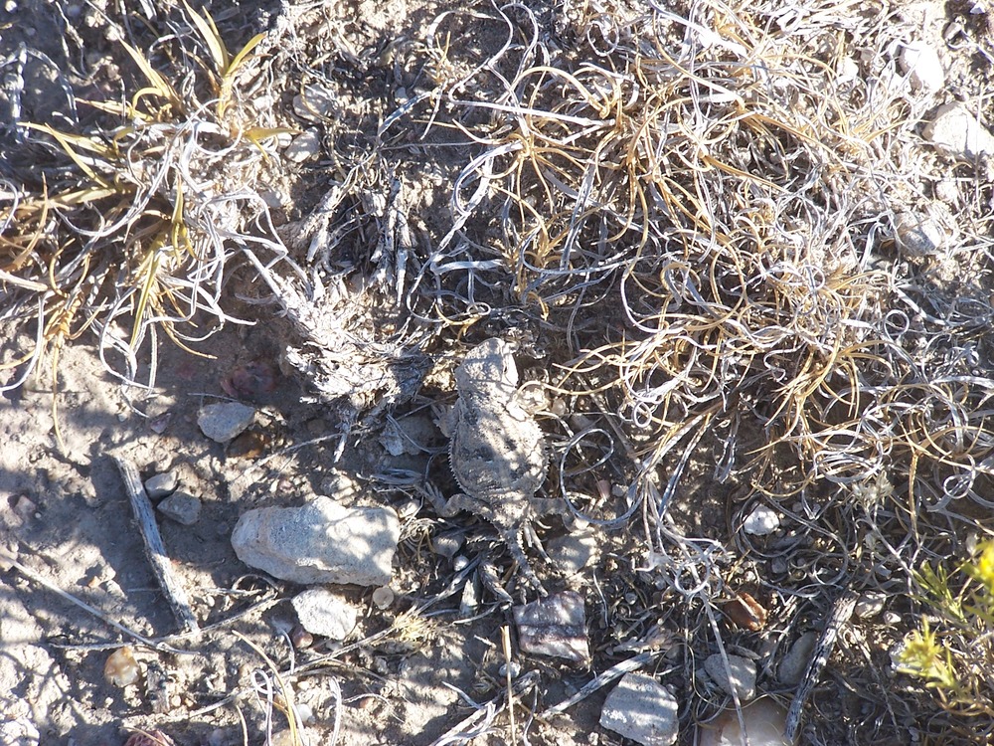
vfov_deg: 7.9
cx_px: 497
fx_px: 5427
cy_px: 373
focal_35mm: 189
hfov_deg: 10.5
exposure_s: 1/350
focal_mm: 31.3
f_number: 3.2
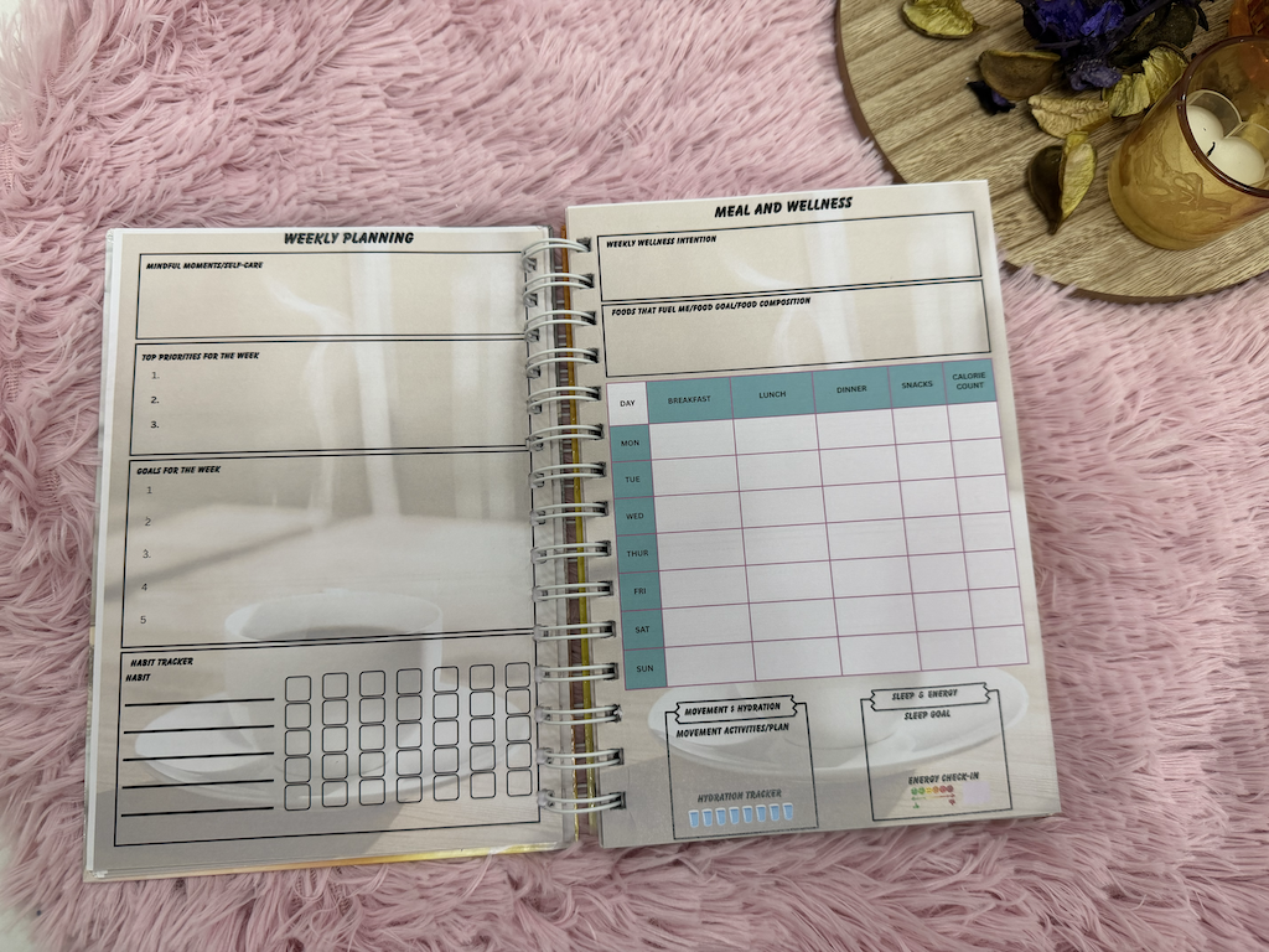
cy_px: 476
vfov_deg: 56.8
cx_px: 634
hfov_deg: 71.6
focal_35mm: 24
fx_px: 880
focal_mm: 6.76
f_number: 1.78
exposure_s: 1/50
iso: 160
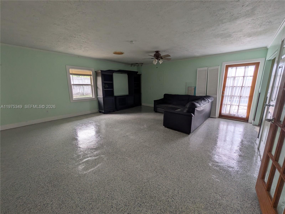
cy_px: 107
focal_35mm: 14
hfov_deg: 102.1
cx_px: 142
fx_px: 115
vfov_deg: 85.7
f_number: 2.2
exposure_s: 1/60
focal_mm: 1.83
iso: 63
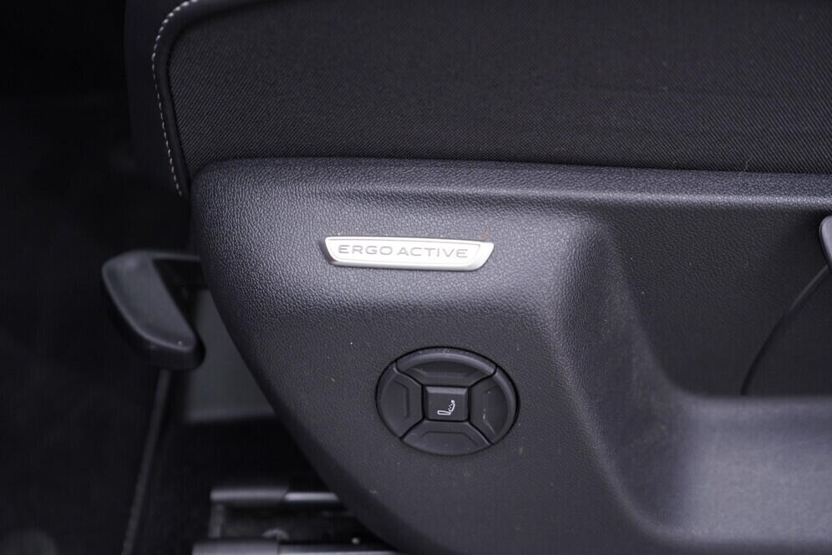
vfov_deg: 35.9
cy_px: 279
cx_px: 414
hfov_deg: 51.9
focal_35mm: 37
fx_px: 855
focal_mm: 24
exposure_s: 1/40
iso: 250
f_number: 2.8
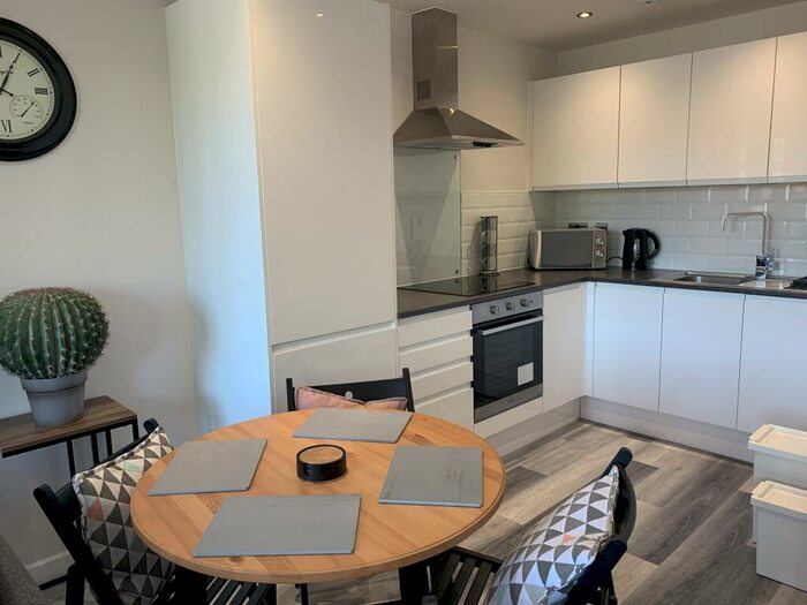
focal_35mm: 26
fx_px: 606
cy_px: 302
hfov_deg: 67.3
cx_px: 404
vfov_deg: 53.1
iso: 100
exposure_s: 1/98
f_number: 1.8
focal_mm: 4.25
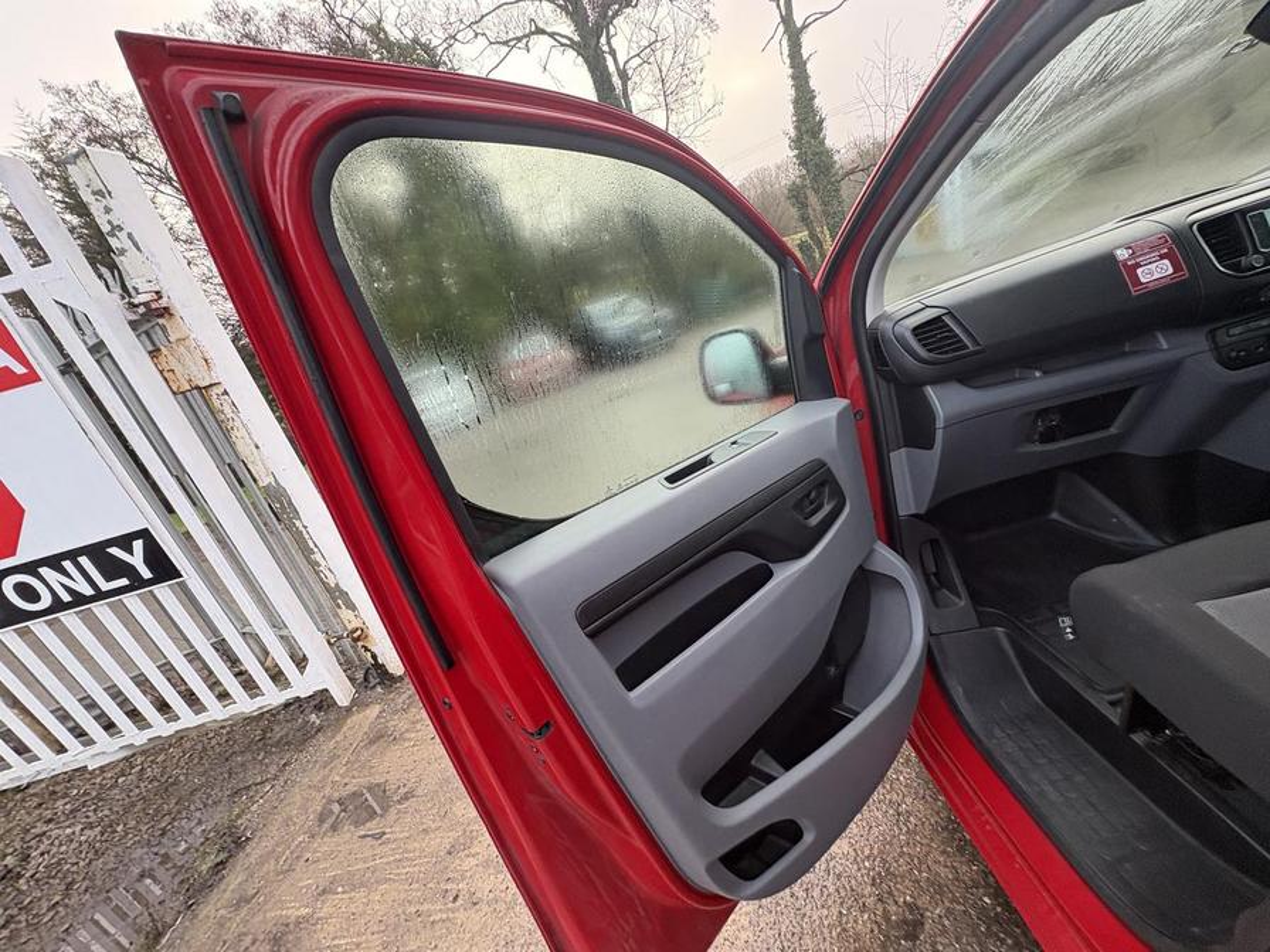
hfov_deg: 102.1
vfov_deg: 85.7
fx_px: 514
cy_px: 476
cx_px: 635
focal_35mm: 14
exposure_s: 1/99
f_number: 2.2
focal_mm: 2.22
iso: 125
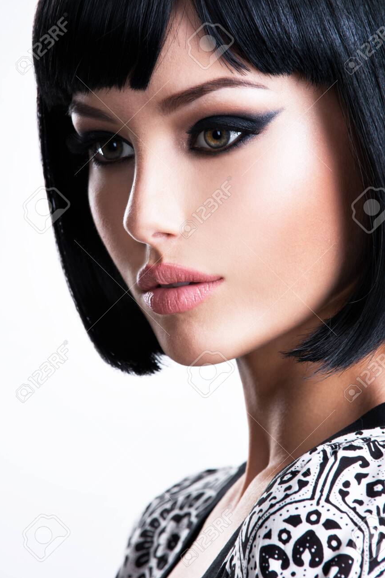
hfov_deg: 6.8
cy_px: 289
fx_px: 3226
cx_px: 192
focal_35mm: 201
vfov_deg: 10.2
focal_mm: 200
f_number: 14
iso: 100
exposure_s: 1/160
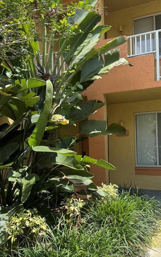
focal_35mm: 36
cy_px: 143
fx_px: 253
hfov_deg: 35.3
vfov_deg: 53.9
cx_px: 80
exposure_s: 1/1395
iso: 80
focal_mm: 6.76
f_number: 1.78
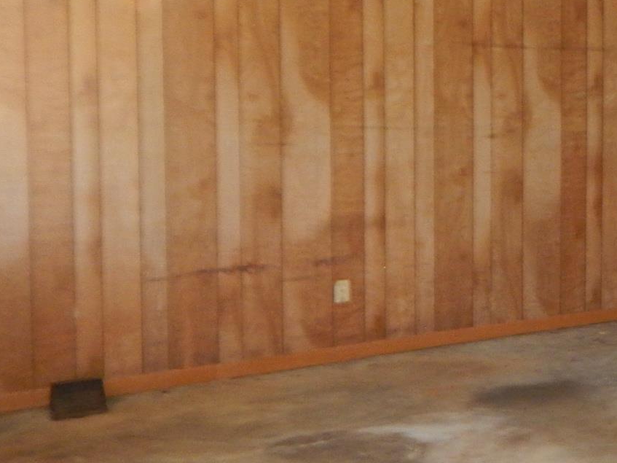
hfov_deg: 27.2
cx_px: 811
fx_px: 1051
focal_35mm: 59
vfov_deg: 24.6
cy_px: 139
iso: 250
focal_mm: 4
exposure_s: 1/30
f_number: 3
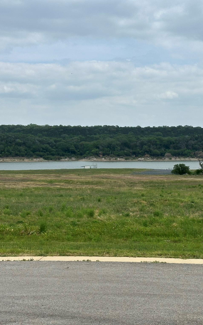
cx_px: 143
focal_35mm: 68
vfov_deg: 30.2
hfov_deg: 19.1
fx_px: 602
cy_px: 162
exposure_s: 1/5000
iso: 64
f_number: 1.78
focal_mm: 6.86
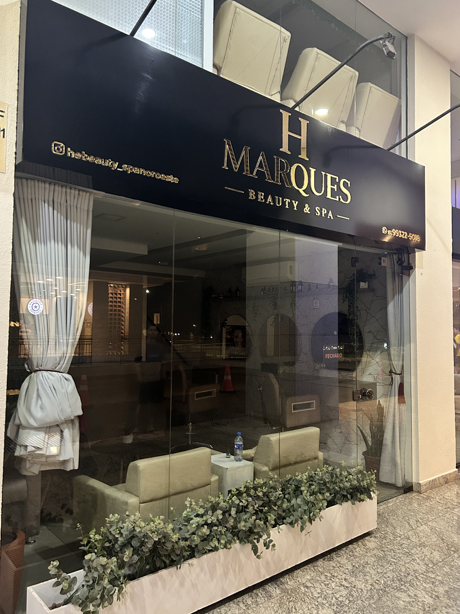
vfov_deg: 65.3
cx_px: 233
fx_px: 478
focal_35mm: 27
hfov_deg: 51.4
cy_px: 304
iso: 640
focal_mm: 5.7
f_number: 1.5
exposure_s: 1/30
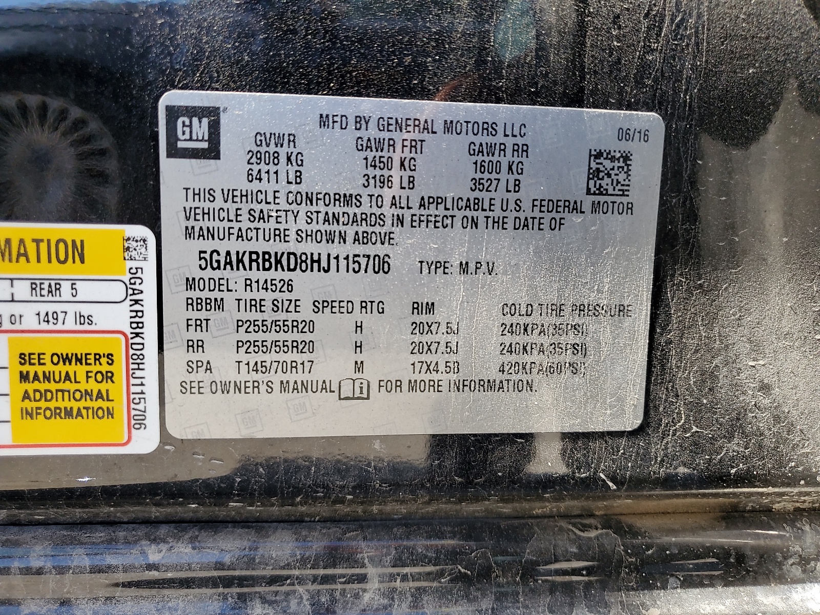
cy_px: 308
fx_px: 616
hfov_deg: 67.3
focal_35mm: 26
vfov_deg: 53.1
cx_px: 410
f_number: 1.5
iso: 50
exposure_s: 1/400
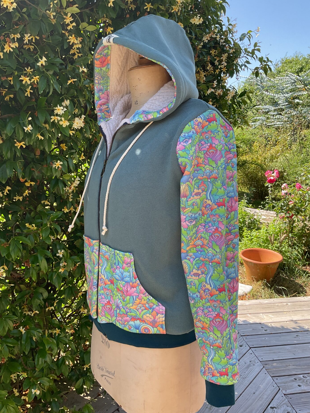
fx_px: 358
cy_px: 207
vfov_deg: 60.0
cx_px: 151
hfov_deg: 46.8
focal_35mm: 30
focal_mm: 3
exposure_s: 1/289
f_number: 1.8
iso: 16
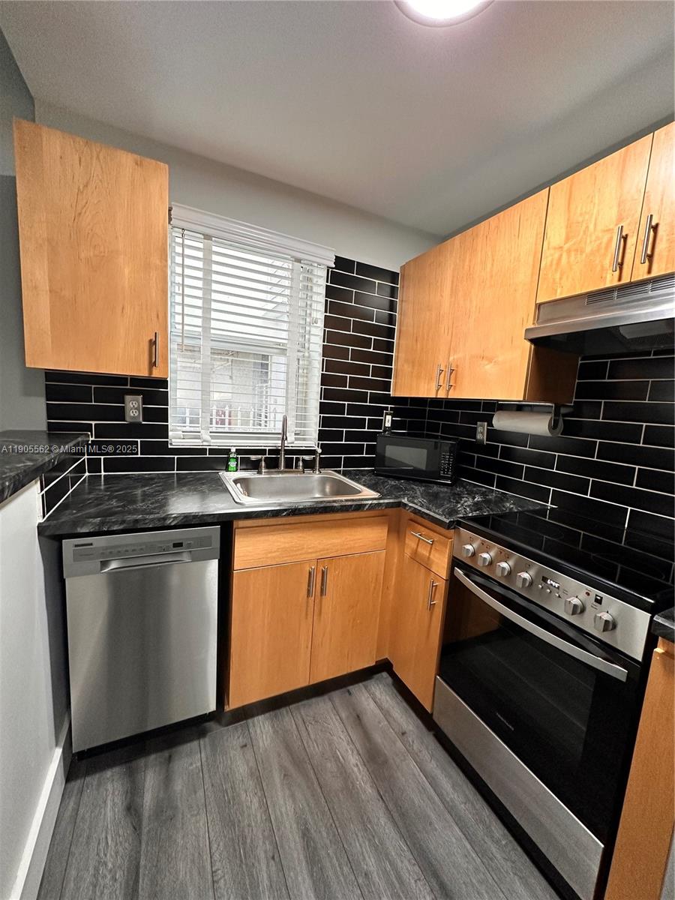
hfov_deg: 85.7
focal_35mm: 14
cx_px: 338
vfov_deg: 102.1
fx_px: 364
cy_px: 450
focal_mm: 2.22
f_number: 2.2
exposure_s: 1/60
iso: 250
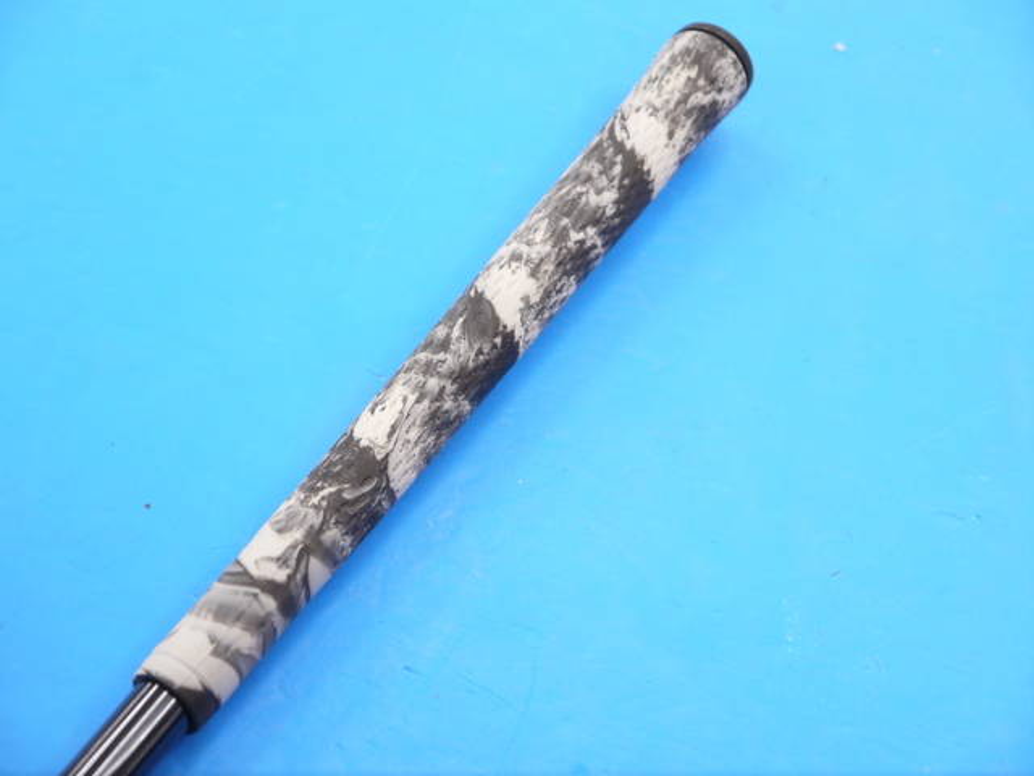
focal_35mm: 74
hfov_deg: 26.3
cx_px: 517
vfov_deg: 19.9
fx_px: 2210
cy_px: 388
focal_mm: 37
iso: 640
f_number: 5.4
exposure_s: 1/80
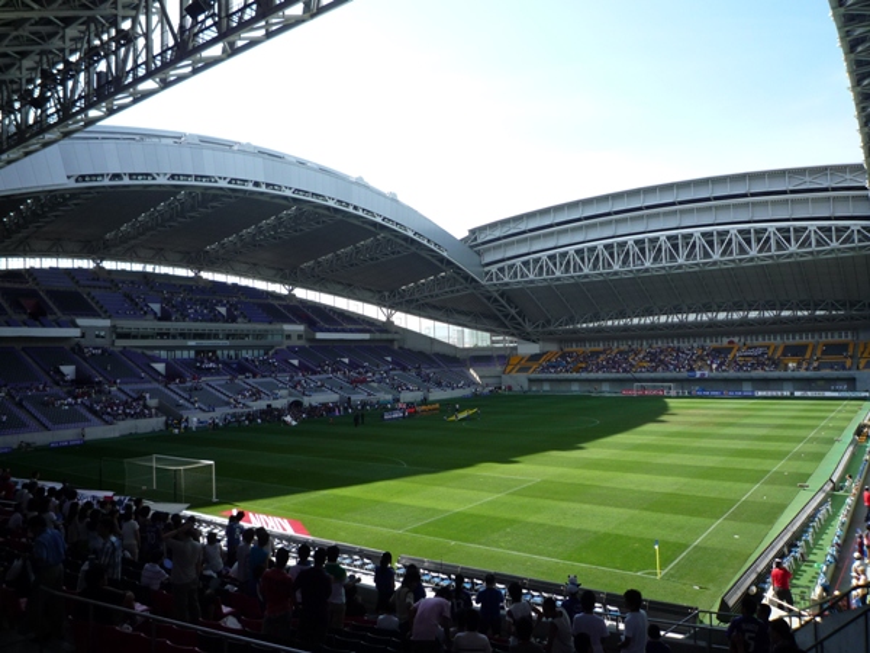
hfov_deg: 69.4
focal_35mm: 25
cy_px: 326
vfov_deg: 54.9
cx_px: 435
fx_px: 628
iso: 100
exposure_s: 1/500
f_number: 3.2
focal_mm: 4.4
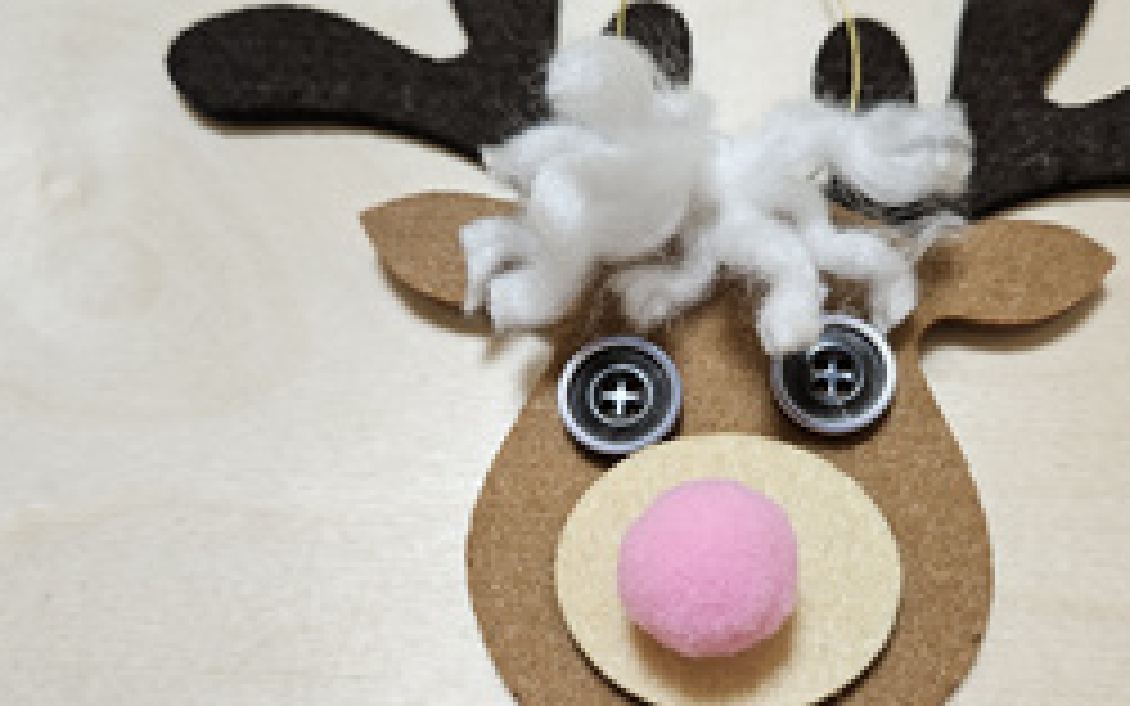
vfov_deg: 37.3
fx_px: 1047
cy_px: 380
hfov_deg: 56.2
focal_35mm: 34
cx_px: 689
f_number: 1.8
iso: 125
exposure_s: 1/100
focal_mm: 5.4
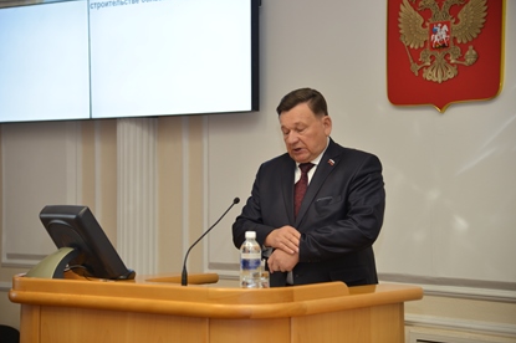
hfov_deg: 25.7
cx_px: 259
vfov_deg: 17.2
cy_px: 170
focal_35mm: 79
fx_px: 1131
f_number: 4
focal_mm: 78
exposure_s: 1/60
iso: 500
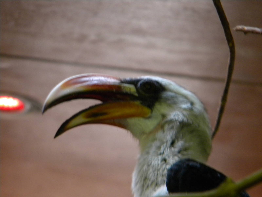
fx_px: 2536
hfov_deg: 5.9
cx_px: 131
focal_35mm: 335
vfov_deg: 4.4
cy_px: 98
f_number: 5.4
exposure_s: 1/39.8
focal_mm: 60.7
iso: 400
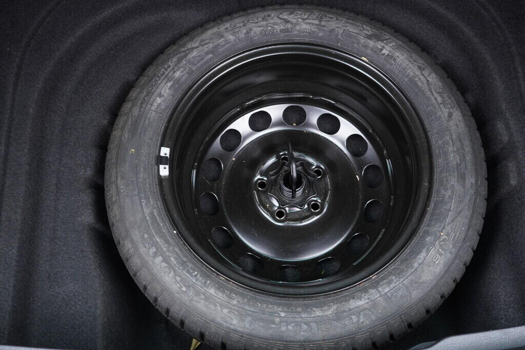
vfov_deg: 36.9
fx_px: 525
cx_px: 262
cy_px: 175
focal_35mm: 36
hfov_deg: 53.1
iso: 640
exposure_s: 1/40
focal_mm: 24
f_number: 2.8
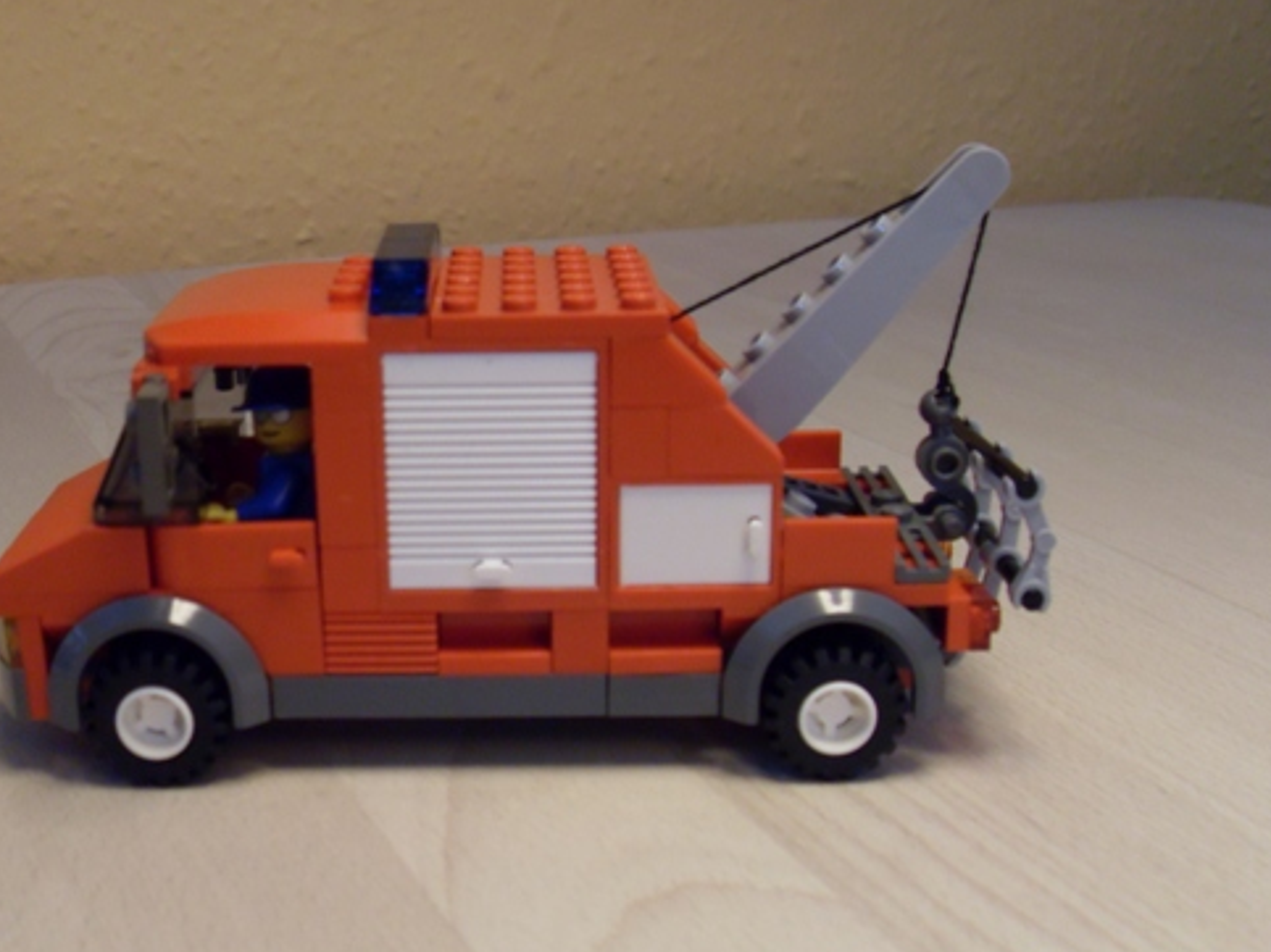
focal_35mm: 49
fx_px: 1799
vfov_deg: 29.6
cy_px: 563
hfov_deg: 38.8
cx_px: 532
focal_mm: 6.3
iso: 200
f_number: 2.8
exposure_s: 1/15
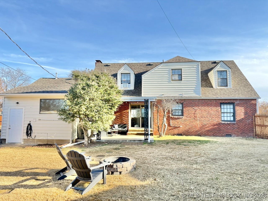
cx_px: 134
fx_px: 186
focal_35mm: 24
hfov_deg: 71.6
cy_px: 100
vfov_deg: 56.8
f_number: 1.78
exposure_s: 1/831
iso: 100
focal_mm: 6.76
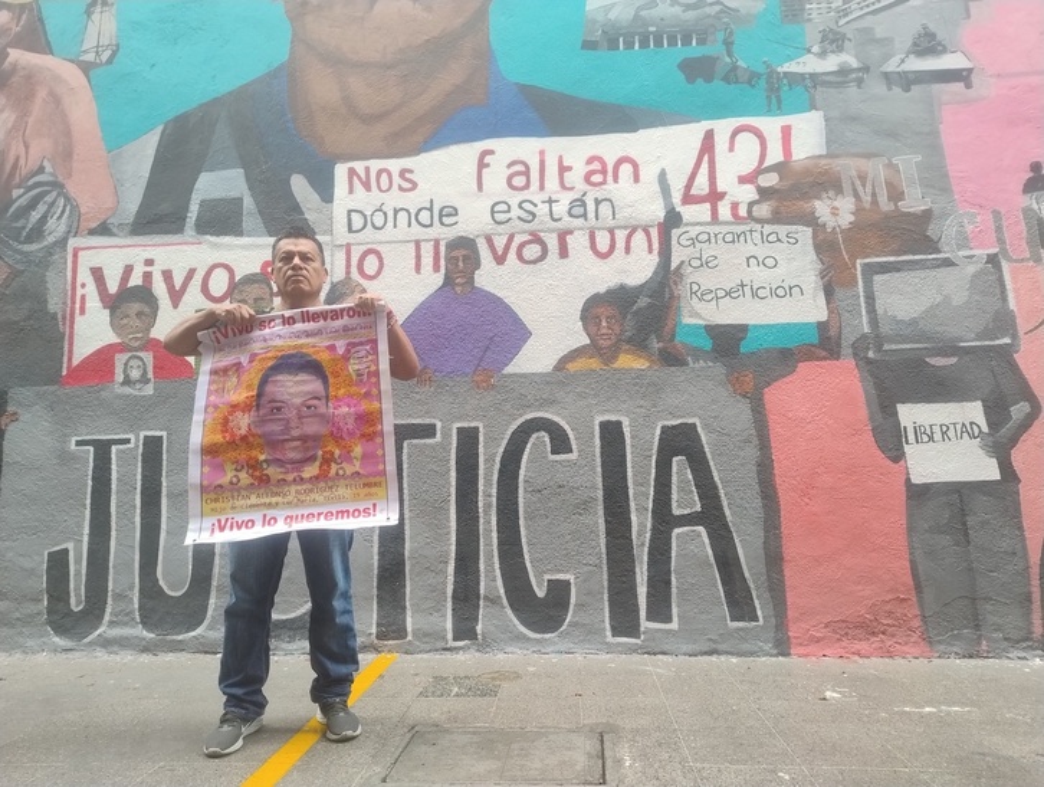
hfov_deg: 71.5
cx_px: 522
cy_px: 394
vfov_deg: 57.0
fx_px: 725
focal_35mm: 24
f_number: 1.8
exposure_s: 1/120
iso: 422
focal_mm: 5.56
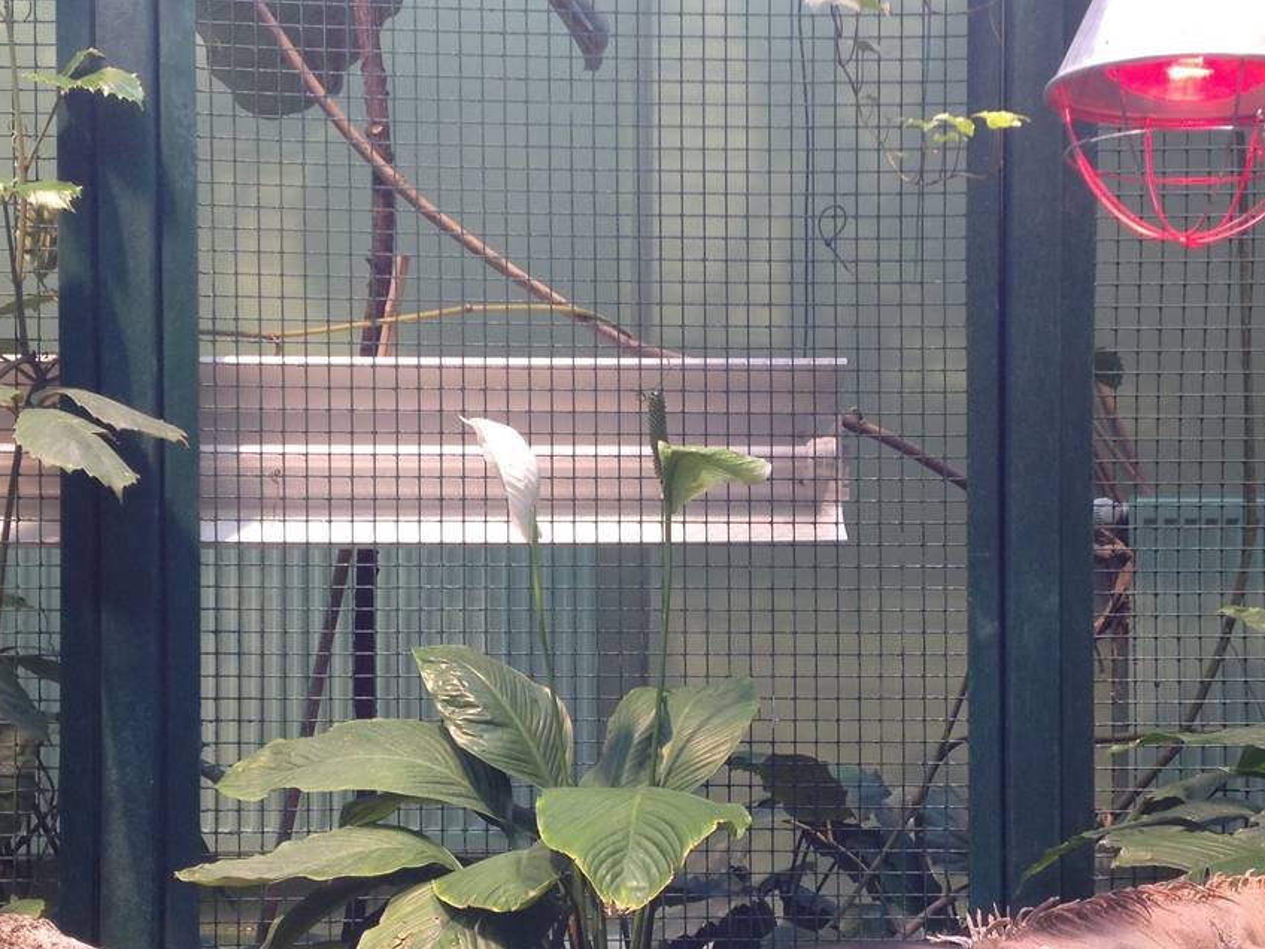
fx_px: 2412
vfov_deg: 22.2
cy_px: 631
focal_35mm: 66
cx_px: 679
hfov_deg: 29.4
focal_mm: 4.28
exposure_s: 1/33
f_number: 2.4
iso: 50
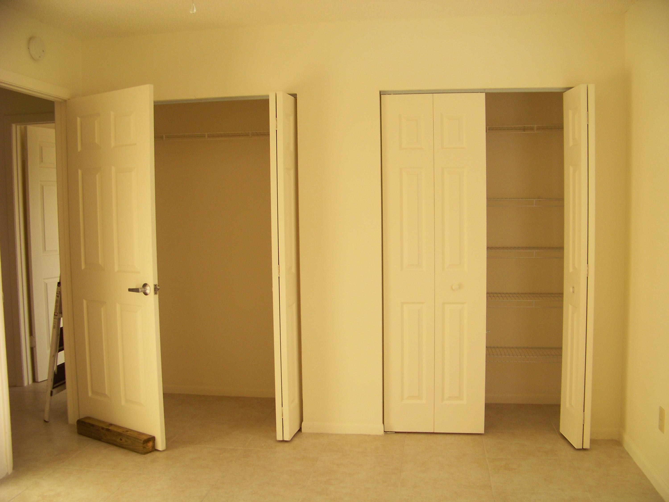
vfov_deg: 39.7
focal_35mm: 36
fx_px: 696
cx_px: 334
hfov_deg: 51.4
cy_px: 251
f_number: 2.8
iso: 66
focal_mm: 5.85
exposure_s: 1/60
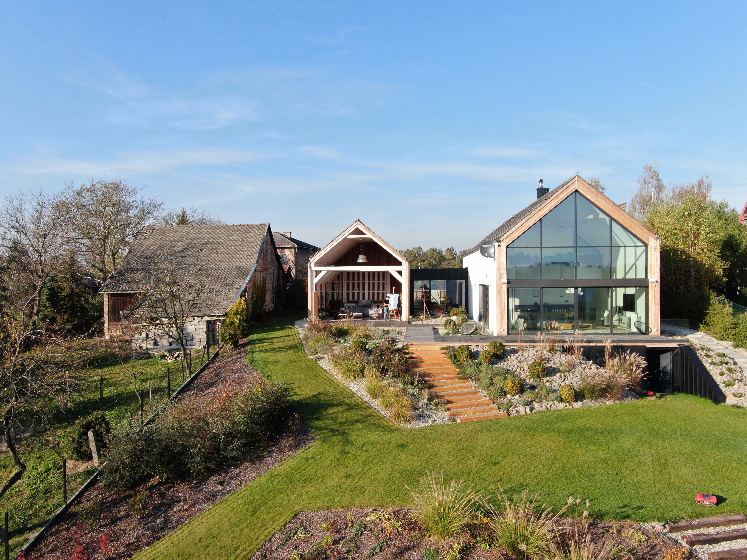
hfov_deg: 61.7
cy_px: 280
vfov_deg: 48.2
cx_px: 374
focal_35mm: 29
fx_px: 626
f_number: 3
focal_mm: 5
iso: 100
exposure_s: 1/640
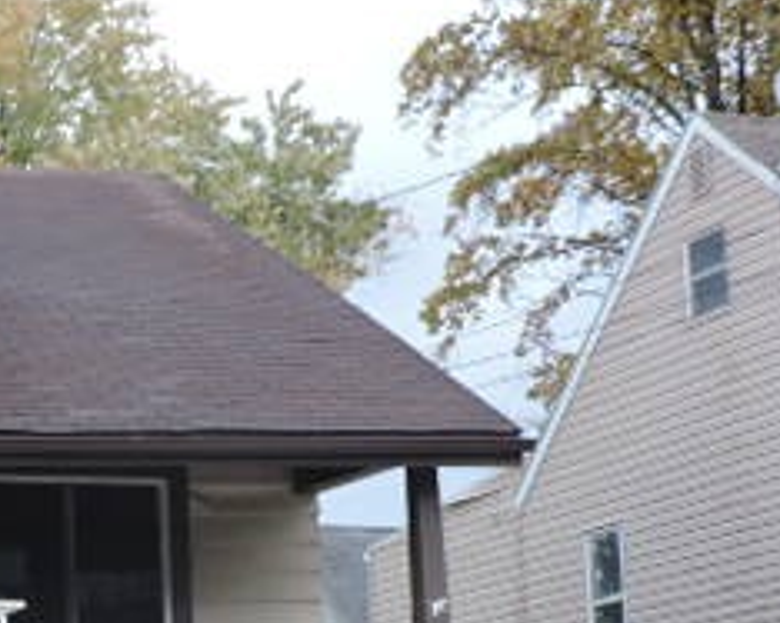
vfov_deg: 14.1
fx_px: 2469
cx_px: -250
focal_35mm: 107
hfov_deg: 16.9
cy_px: 650
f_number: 3.3
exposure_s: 1/125
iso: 400
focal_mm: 7.1
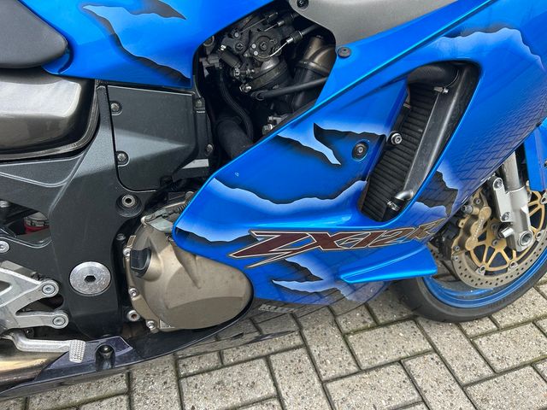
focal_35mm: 26
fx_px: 411
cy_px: 205
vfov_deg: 53.1
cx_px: 274
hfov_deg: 67.3
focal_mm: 5.7
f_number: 1.5
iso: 50
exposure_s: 1/121
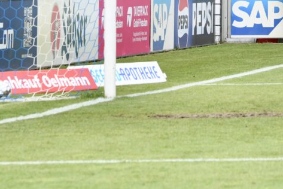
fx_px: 2808
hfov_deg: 5.8
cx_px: 248
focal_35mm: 357
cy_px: -6
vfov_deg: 3.9
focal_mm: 165
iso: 1250
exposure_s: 1/2000
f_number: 8
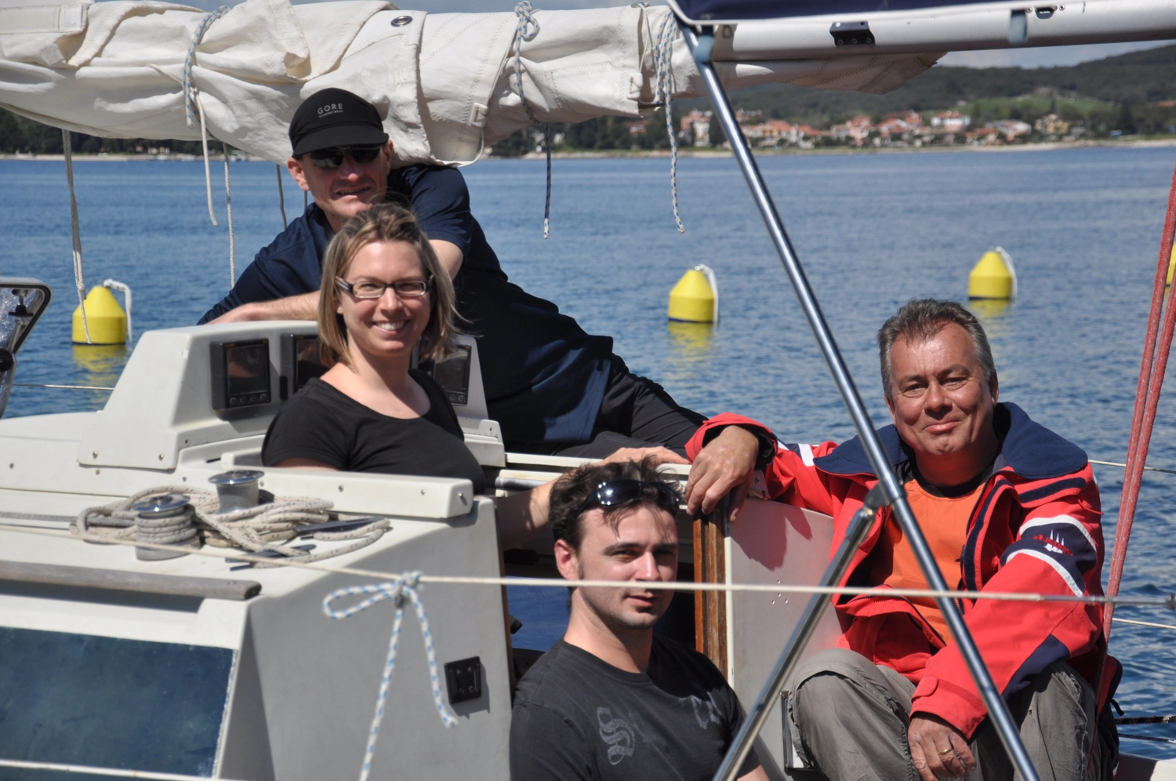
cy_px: 390
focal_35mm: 99
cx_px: 588
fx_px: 3230
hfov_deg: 20.6
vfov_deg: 13.8
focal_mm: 66
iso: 200
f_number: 5.3
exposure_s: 1/1600
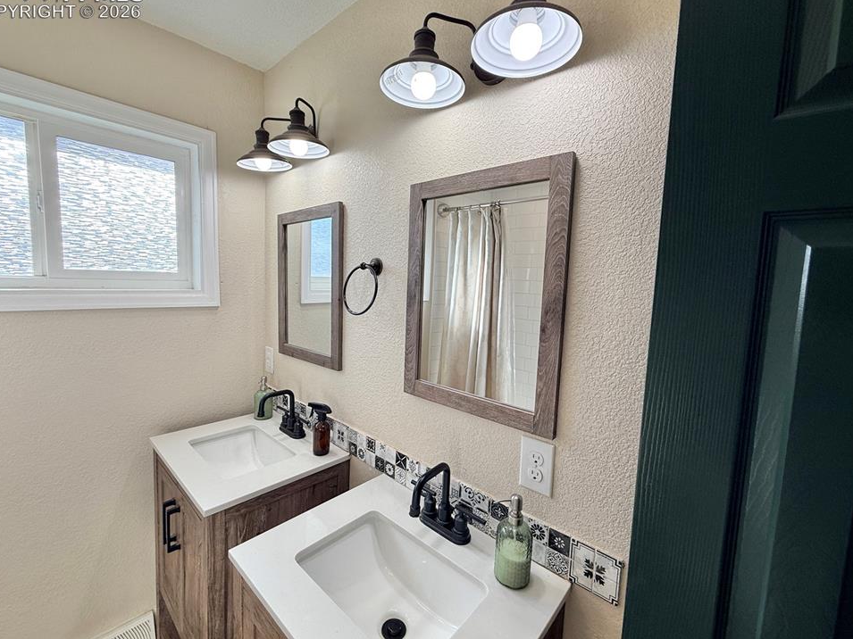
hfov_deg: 98.2
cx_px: 422
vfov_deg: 81.7
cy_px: 311
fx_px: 370
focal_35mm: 15
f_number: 2.2
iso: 50
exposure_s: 1/169
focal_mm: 2.22
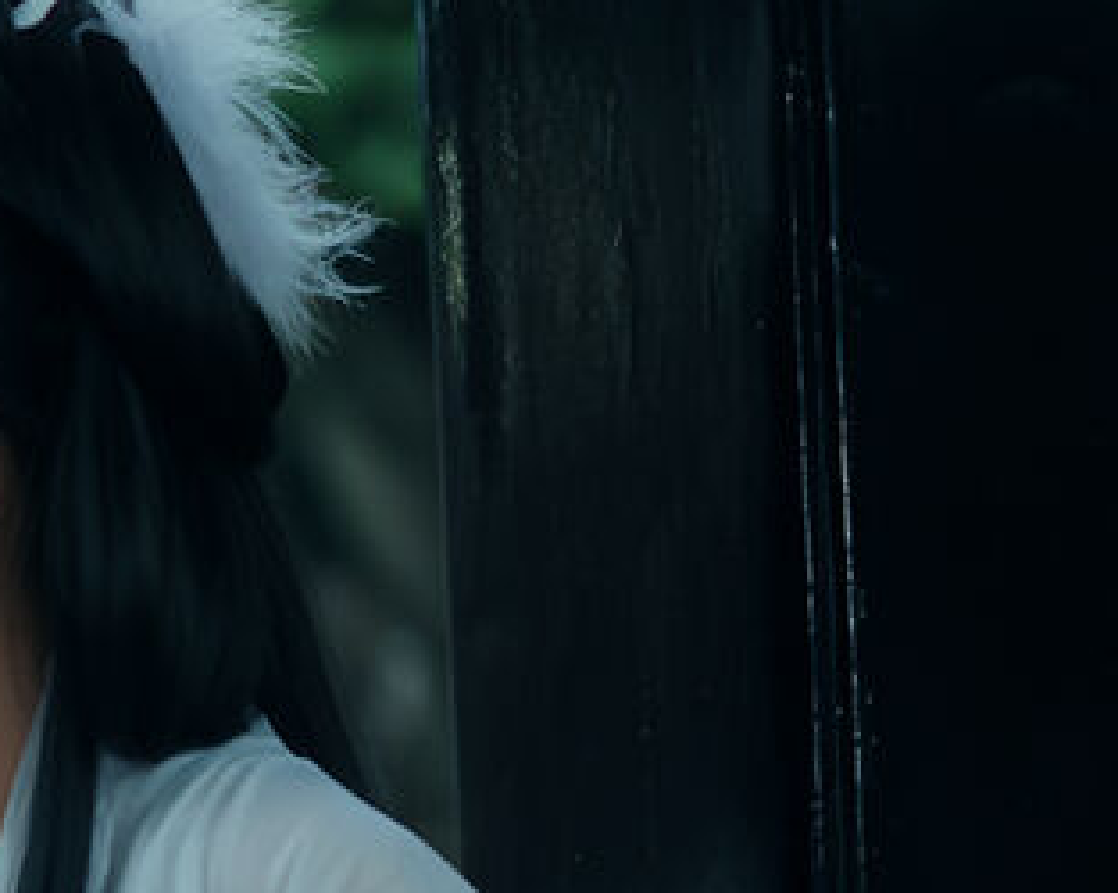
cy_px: 1020
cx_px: -511
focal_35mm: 180
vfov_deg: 8.5
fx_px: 5952
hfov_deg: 10.4
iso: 400
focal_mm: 50
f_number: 1.8
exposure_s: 1/125
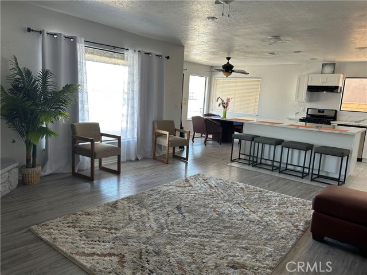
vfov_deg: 53.1
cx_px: 184
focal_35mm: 26
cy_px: 138
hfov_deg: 67.3
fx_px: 276
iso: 50
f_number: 1.5
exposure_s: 1/121
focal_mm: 5.7
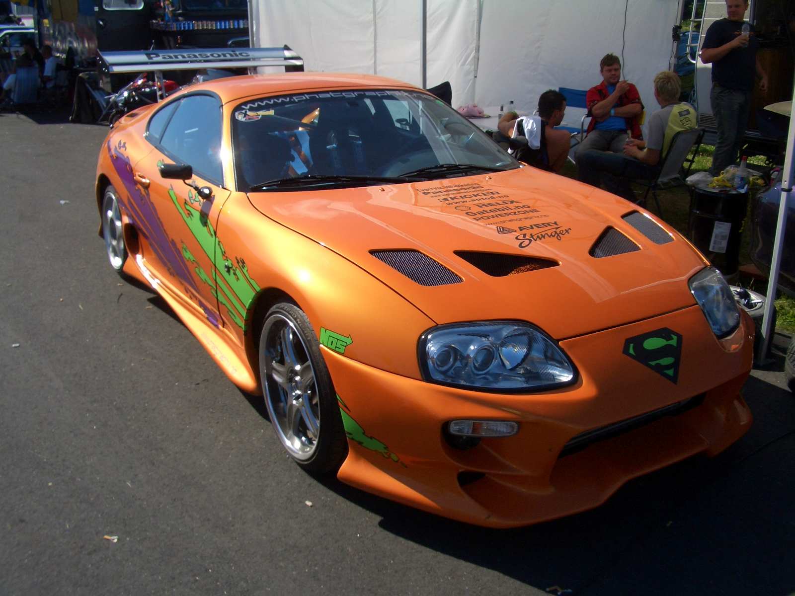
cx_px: 398
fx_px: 804
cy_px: 298
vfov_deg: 40.7
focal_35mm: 35
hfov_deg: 52.6
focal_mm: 5.8
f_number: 4.3
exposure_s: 1/500
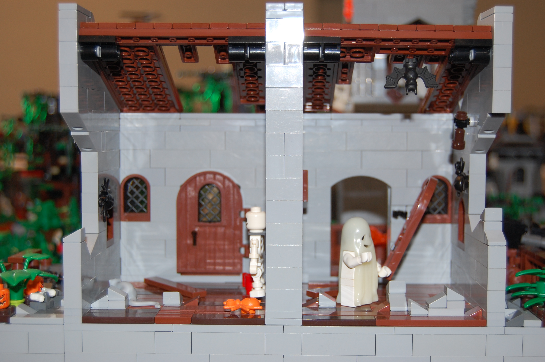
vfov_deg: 25.7
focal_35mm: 52
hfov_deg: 37.9
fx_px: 794
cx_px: 272
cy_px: 181
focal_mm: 35
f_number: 4.8
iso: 400
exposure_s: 1/60
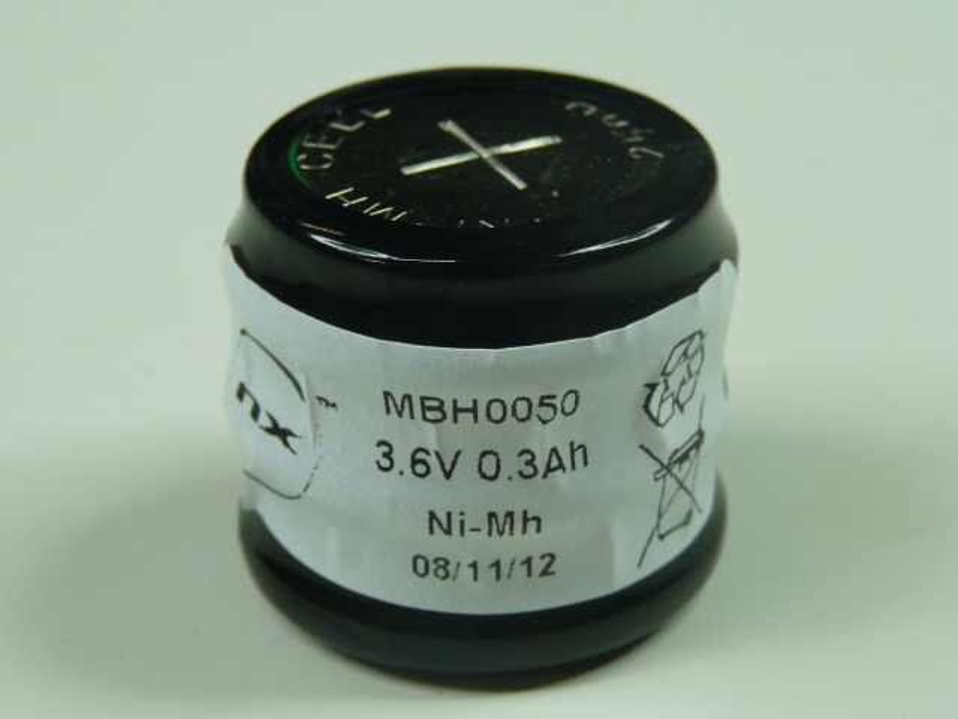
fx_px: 2906
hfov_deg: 18.7
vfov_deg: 14.1
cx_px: 479
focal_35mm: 105
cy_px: 360
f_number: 3.2
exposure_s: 1/40
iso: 100
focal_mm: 10.8
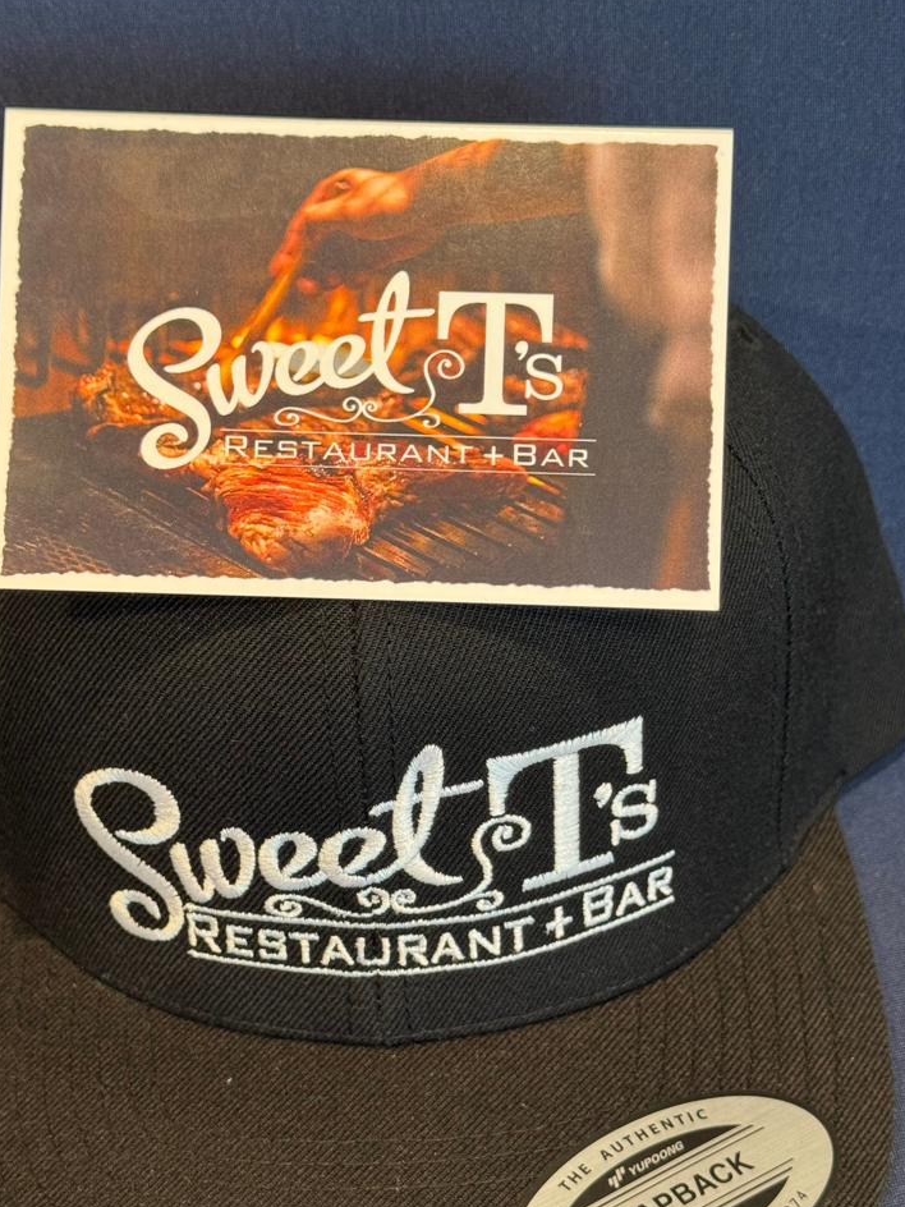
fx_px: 2126
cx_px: 386
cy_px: 752
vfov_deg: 31.5
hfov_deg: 24.0
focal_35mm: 61
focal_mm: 6.76
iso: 200
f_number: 1.78
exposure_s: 1/40
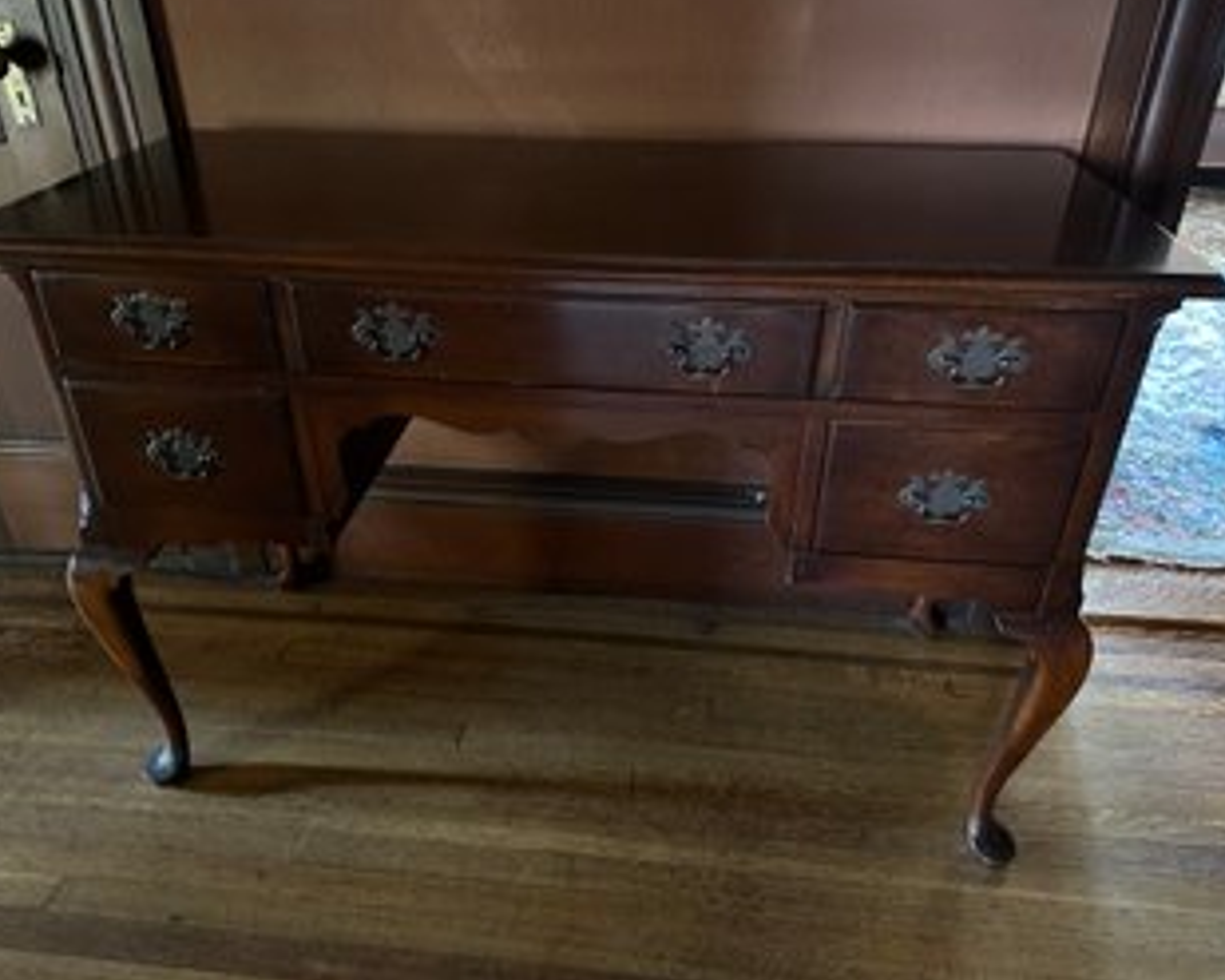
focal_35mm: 26
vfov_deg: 54.9
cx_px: 589
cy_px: 478
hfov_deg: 66.0
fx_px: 942
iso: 1600
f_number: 1.78
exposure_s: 1/30
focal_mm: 6.86
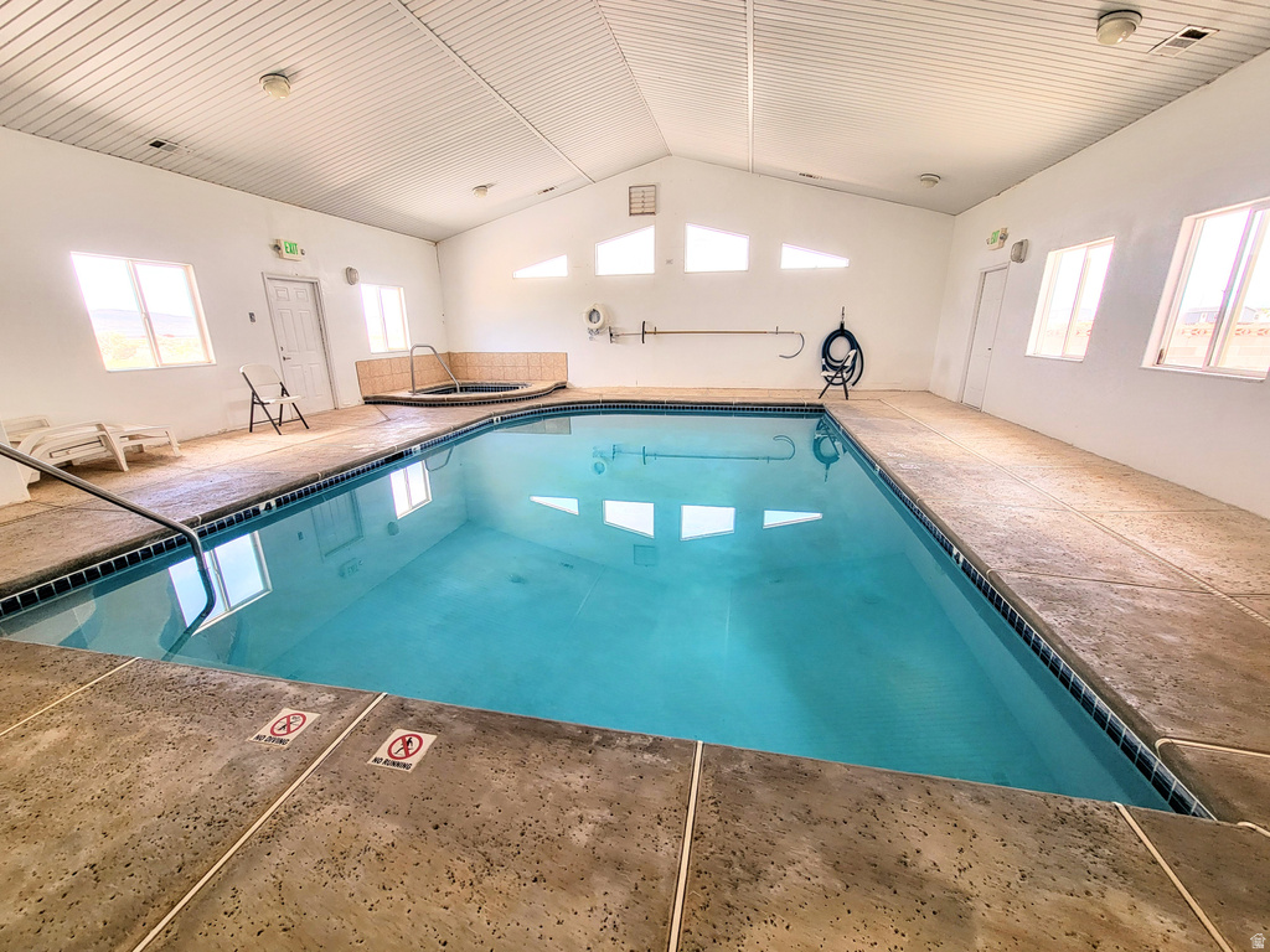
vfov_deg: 89.9
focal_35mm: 13
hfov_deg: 106.2
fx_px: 477
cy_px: 476
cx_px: 635
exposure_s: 1/120
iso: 64
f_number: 2.2
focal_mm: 2.2
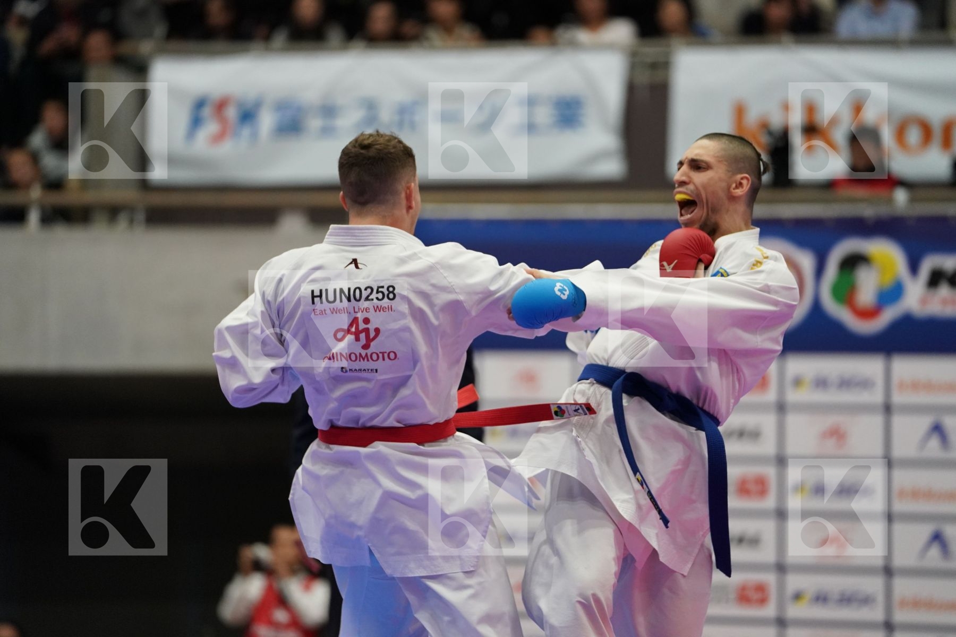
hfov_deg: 10.3
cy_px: 318
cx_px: 478
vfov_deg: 6.9
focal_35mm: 200
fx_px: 5311
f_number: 2.8
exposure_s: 1/1000
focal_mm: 200
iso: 3200
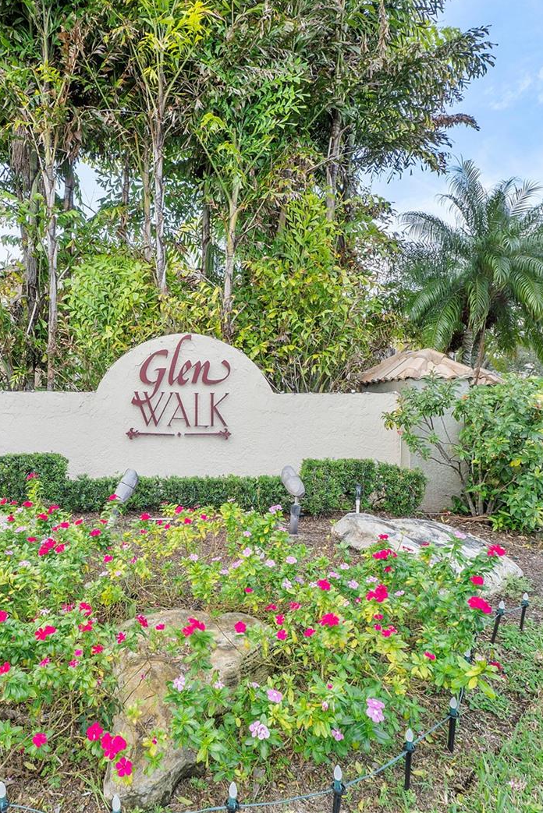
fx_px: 520
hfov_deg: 54.1
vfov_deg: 76.1
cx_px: 185
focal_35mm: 23
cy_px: 398
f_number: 11
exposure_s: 1/40
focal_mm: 10
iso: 100
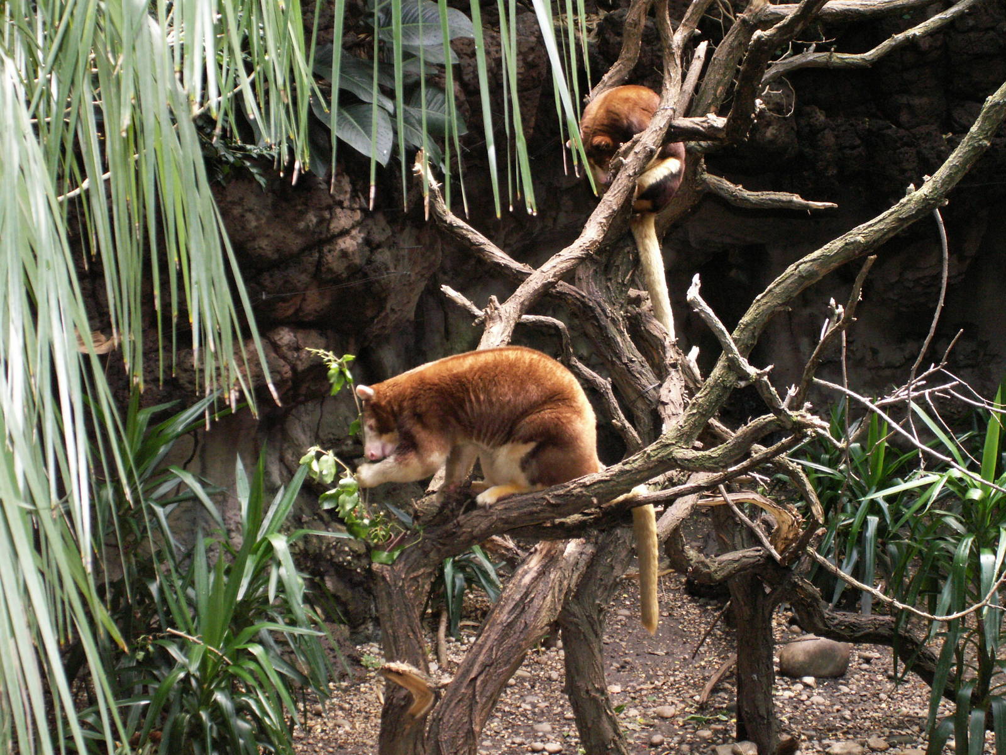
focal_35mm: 64
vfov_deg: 22.9
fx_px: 1860
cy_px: 378
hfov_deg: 30.3
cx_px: 503
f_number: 3.2
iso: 160
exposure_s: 1/40
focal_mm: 10.69
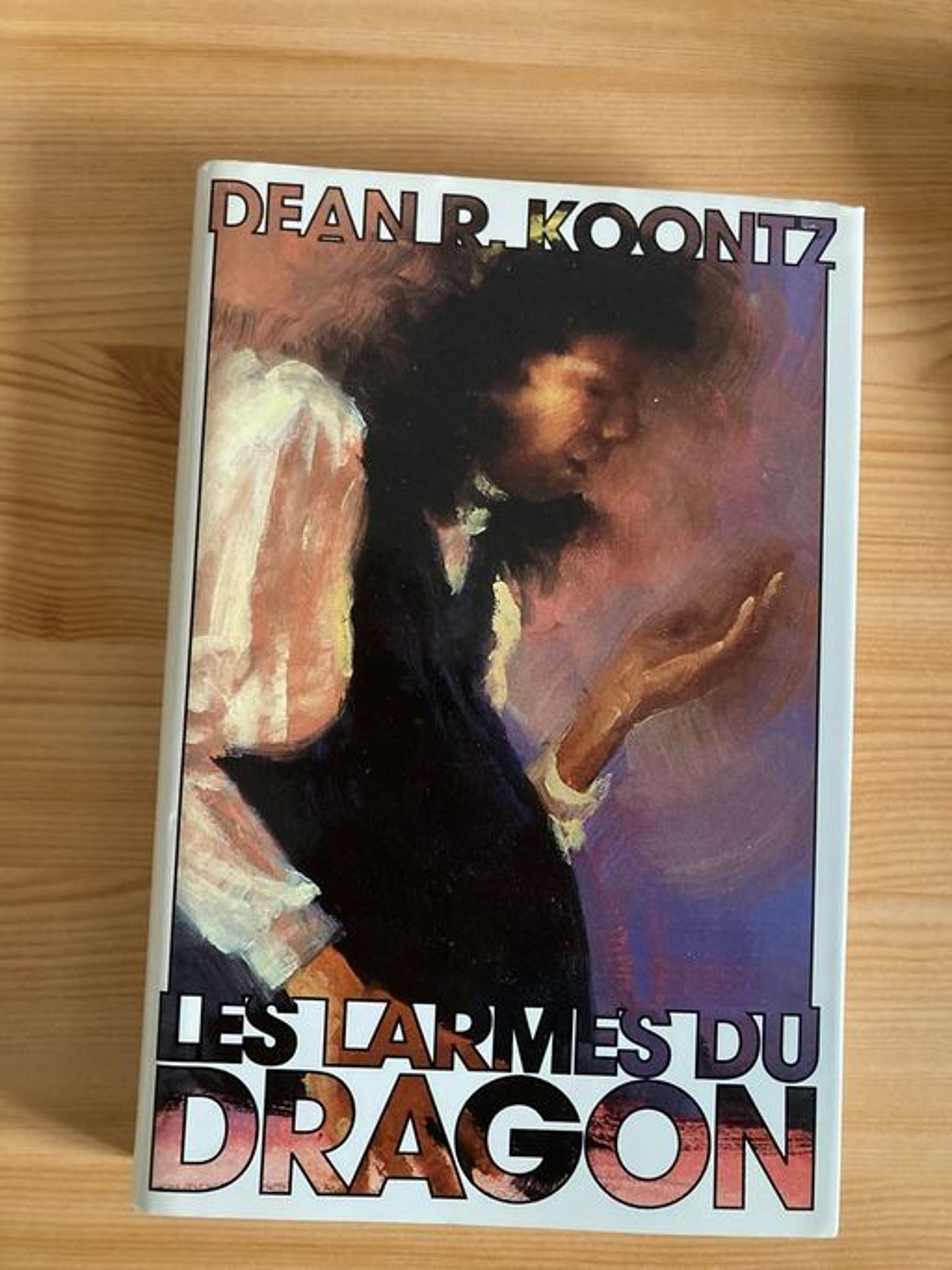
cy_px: 635
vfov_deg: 63.5
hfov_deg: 49.7
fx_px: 1027
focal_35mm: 28
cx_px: 476
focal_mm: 3.99
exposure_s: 1/30
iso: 640
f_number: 1.8
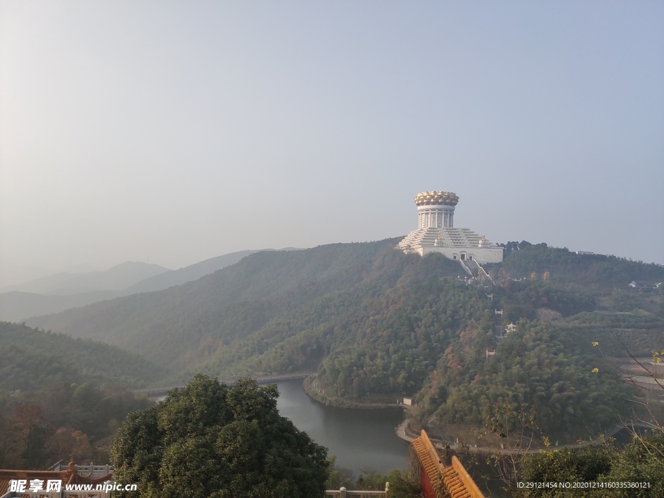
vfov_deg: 46.8
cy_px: 249
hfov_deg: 60.0
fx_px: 575
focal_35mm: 30
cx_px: 332
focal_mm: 4.35
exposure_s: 1/1529
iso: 50
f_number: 1.8
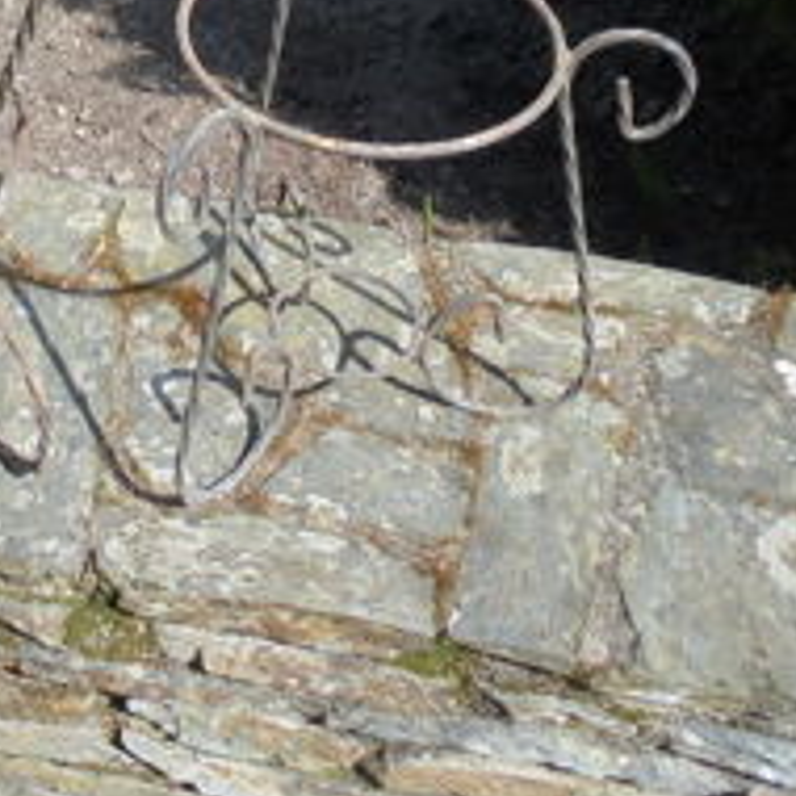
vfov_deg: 28.2
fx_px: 1509
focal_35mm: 58
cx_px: 101
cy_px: 50
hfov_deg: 28.6
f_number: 3.5
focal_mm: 4.6
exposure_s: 1/500
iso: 100
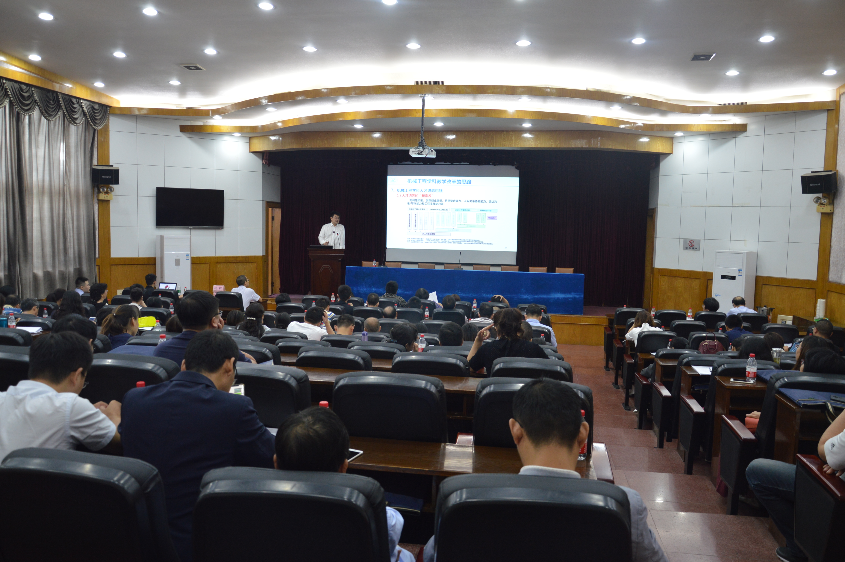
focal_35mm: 27
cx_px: 422
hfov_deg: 67.4
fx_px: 633
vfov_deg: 47.8
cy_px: 281
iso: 400
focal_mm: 18
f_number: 3.5
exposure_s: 1/20
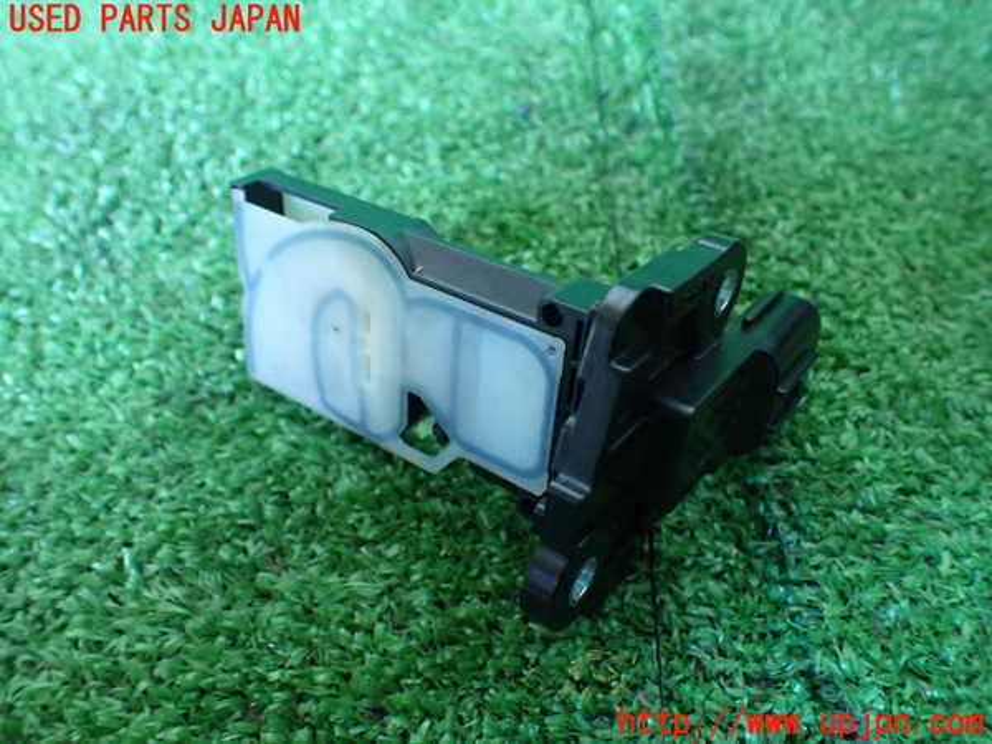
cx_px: 496
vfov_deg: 46.8
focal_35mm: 30
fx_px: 860
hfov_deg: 60.0
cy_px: 372
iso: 1000
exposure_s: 1/30
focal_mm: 5.4
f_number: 2.3
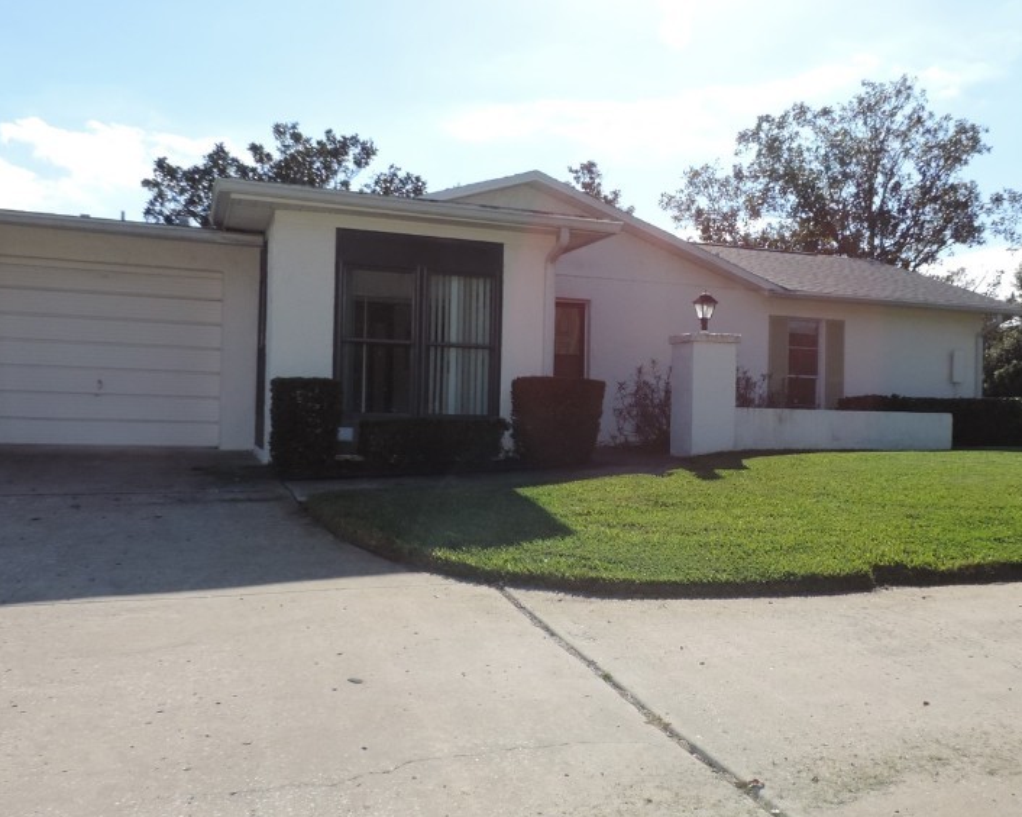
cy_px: 414
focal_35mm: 34
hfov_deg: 52.3
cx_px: 637
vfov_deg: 43.3
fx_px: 1028
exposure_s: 1/2000
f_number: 3
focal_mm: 4.3
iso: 125
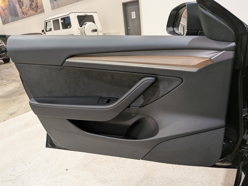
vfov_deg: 56.8
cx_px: 124
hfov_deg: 71.6
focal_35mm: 24
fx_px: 172
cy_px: 93
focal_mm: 4.53
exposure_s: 1/120
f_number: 1.7
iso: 156
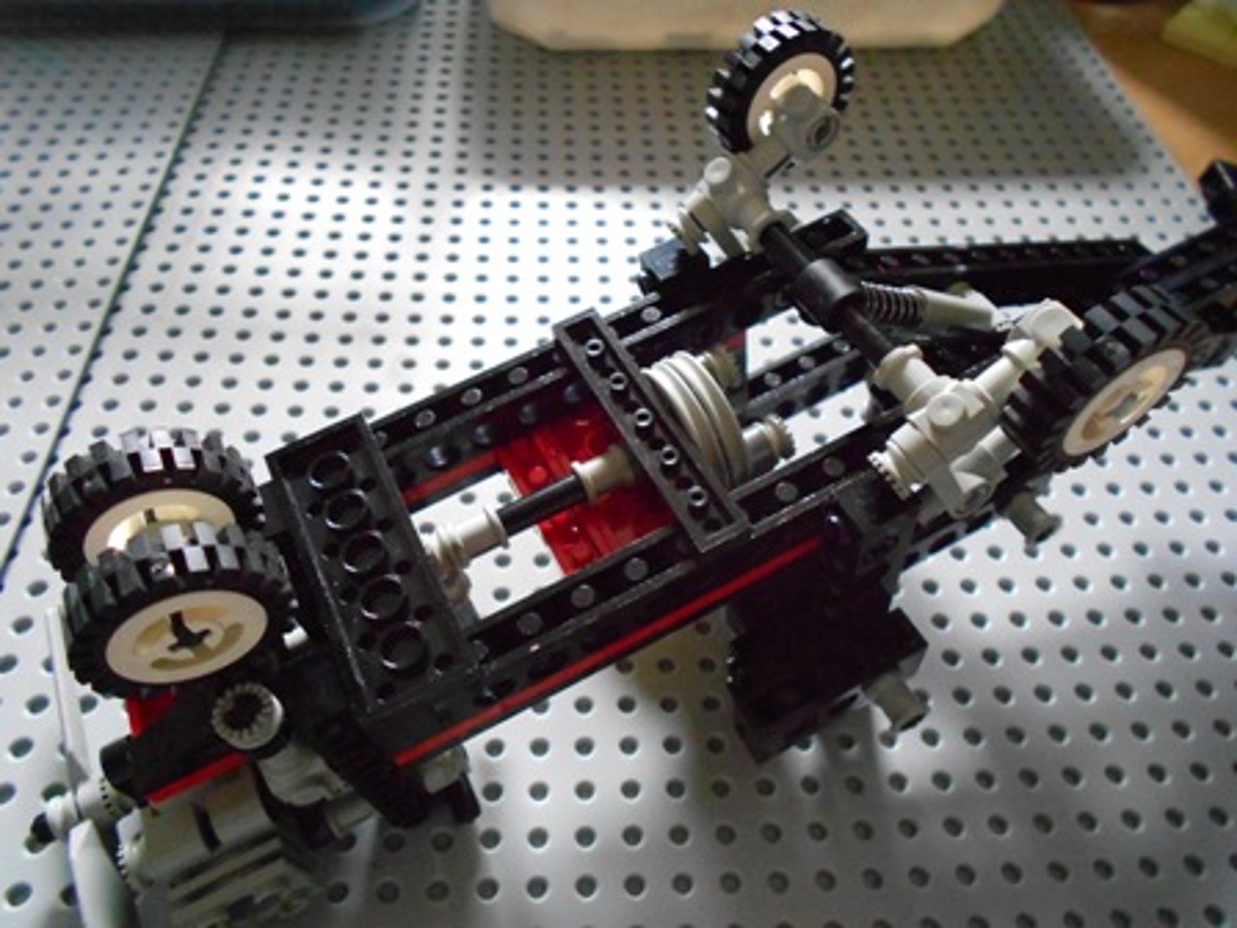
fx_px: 929
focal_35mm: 26
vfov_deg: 53.1
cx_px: 618
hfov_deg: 67.3
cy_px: 464
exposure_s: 1/50
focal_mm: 4.6
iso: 800
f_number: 3.2
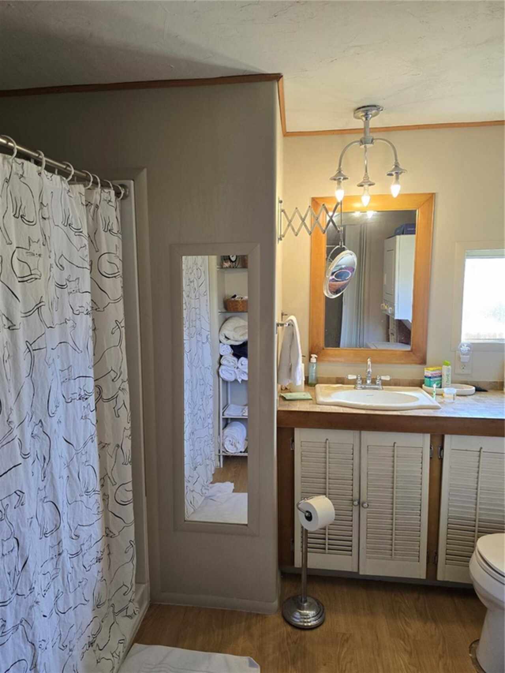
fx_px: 447
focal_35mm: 23
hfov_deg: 58.9
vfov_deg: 73.9
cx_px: 252
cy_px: 336
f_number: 1.7
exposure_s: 1/120
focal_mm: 6.3
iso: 160
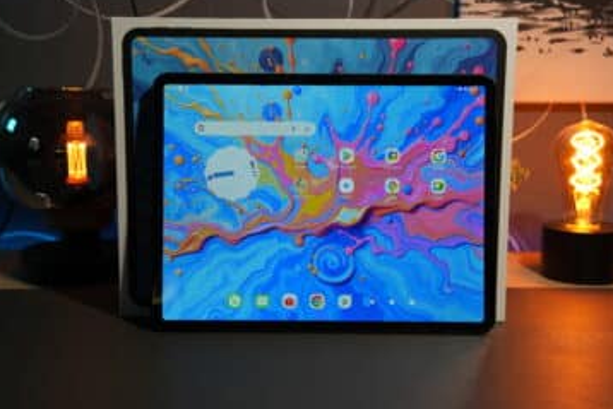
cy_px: 199
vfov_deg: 27.1
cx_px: 306
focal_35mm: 50
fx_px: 848
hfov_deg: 39.8
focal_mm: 45.7
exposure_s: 1/50
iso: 400
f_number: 8
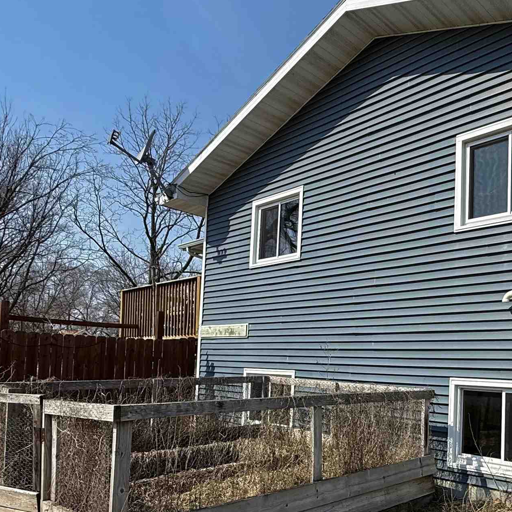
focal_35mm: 30
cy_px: 341
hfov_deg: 51.7
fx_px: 502
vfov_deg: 53.0
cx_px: 383
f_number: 2.2
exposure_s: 1/2237
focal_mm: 2.22
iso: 50
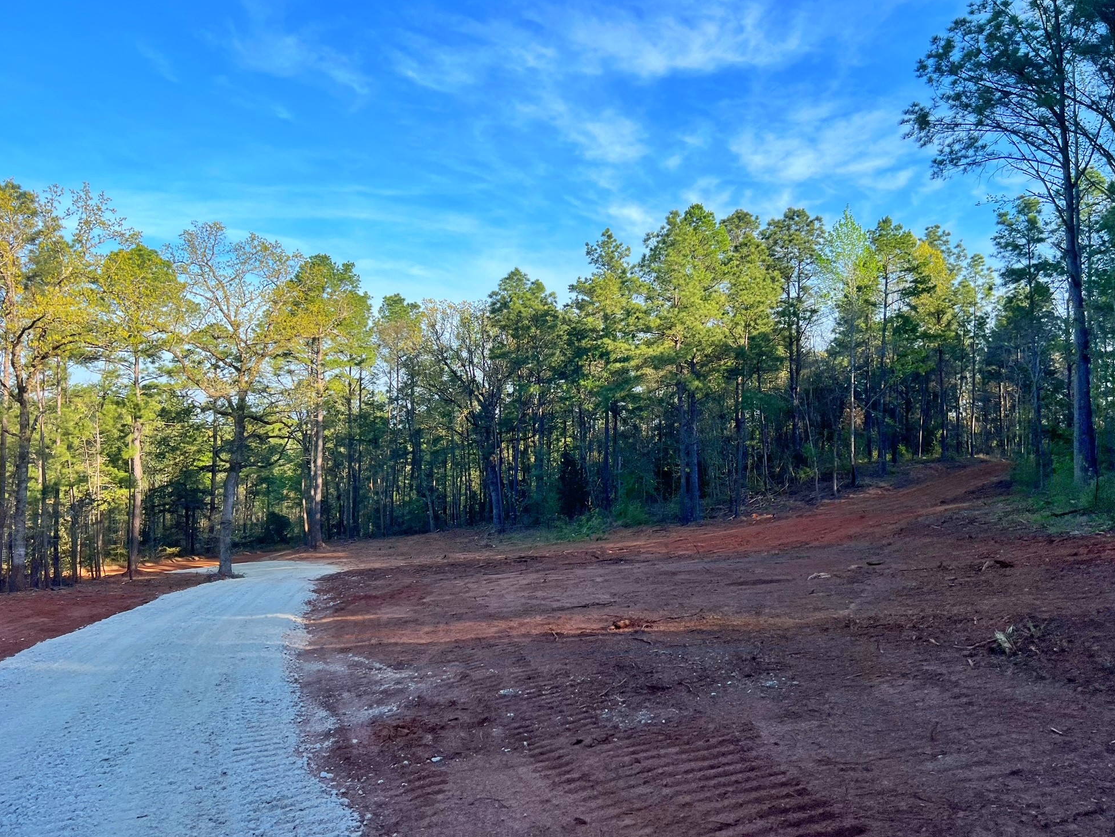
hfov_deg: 65.3
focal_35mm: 27
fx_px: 870
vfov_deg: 51.4
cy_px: 406
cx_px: 559
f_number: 1.5
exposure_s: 1/1972
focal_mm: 5.7
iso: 50
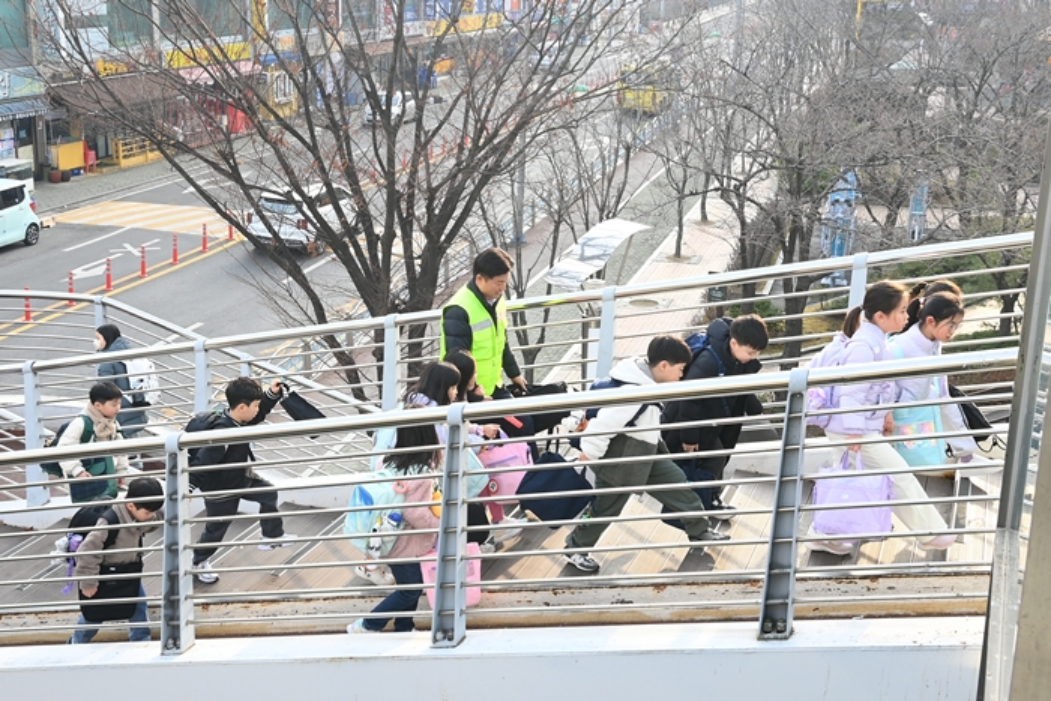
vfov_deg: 33.4
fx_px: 1168
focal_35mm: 40
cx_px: 526
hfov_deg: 48.4
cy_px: 350
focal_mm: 40
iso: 2000
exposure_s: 1/250
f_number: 13
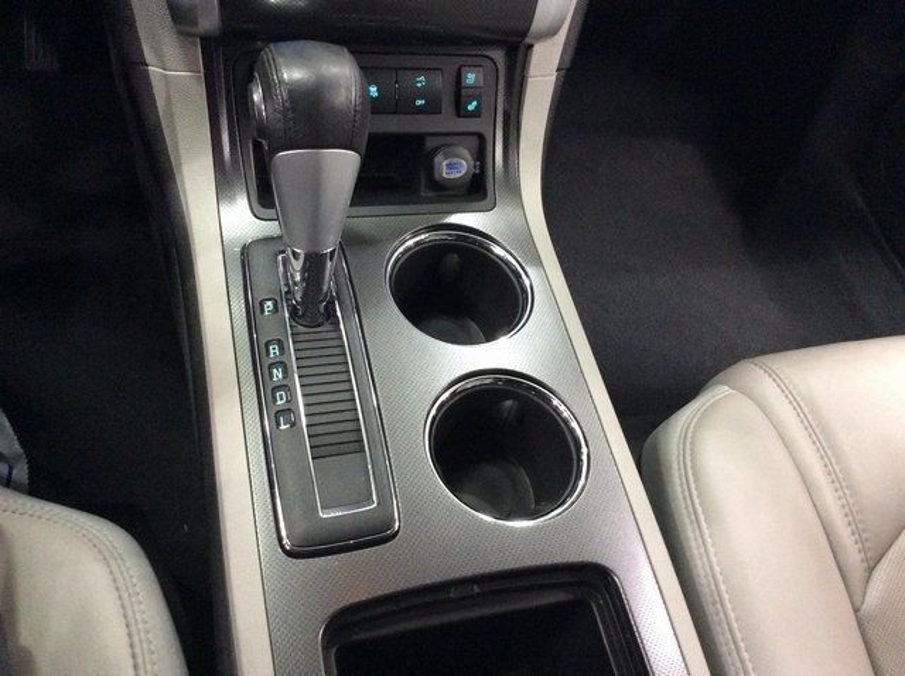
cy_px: 338
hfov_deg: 56.9
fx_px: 835
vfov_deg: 44.1
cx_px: 452
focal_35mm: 32
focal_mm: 3.3
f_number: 2.4
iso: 320
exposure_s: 1/24
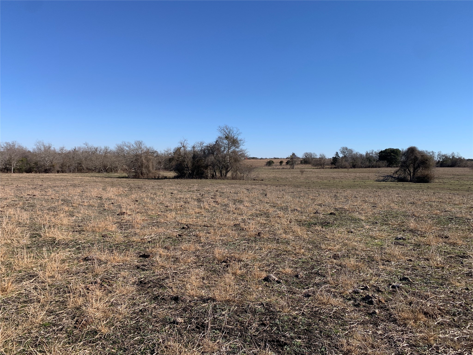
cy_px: 178
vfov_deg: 53.1
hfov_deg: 67.3
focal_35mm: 26
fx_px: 355
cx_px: 236
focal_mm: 4.25
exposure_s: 1/2545
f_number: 1.8
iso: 25
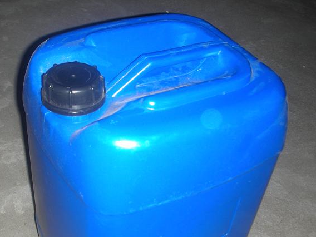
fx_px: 456
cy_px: 167
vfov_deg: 28.8
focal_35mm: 50
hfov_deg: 38.0
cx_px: 124
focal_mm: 5.8
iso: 58
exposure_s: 1/60.1
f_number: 3
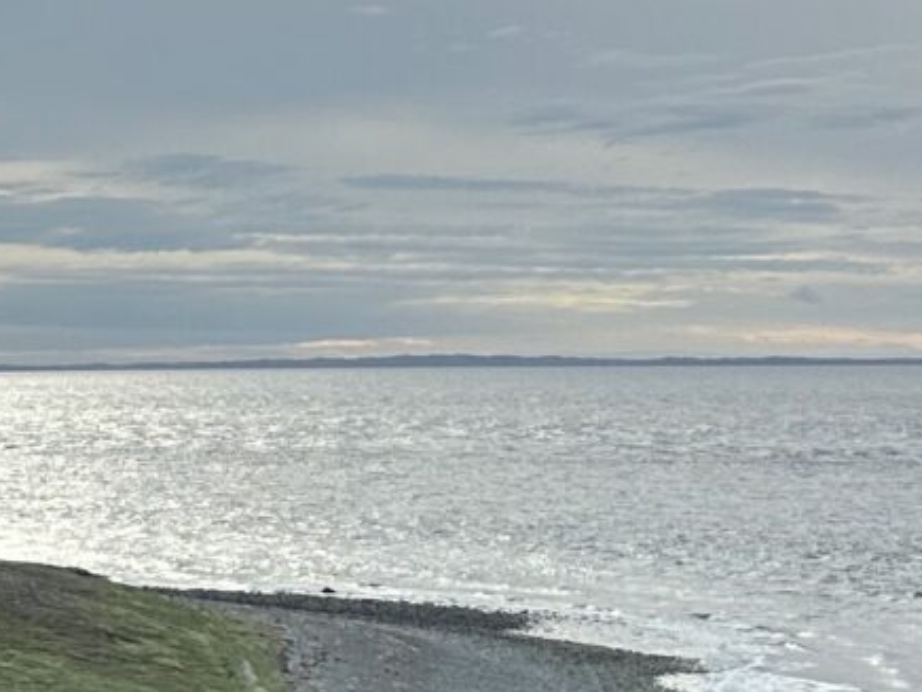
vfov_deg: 10.3
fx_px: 3756
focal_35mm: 141
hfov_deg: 12.0
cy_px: 931
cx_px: -1076
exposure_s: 1/3155
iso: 80
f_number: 1.78
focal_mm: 6.86
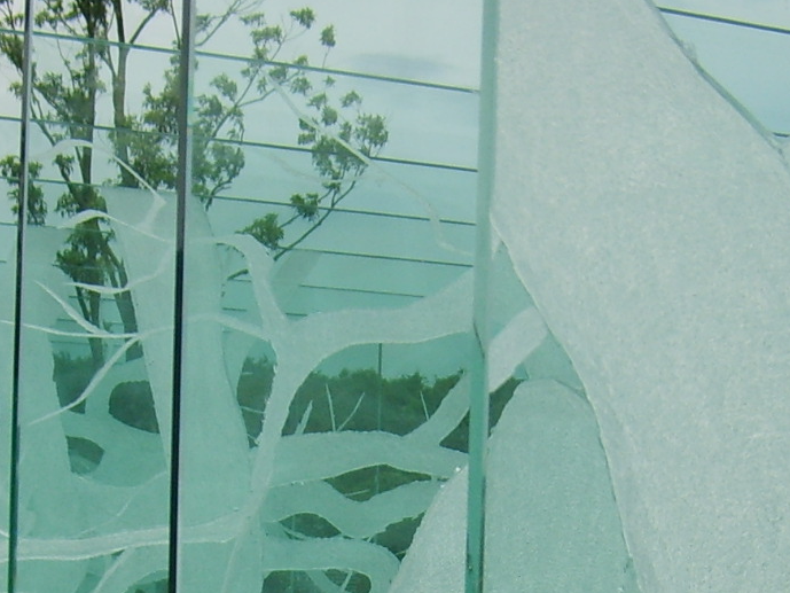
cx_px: 511
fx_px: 2374
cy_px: 810
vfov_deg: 13.6
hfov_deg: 18.9
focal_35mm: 104
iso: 50
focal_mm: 5.8
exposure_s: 1/250
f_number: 7.1
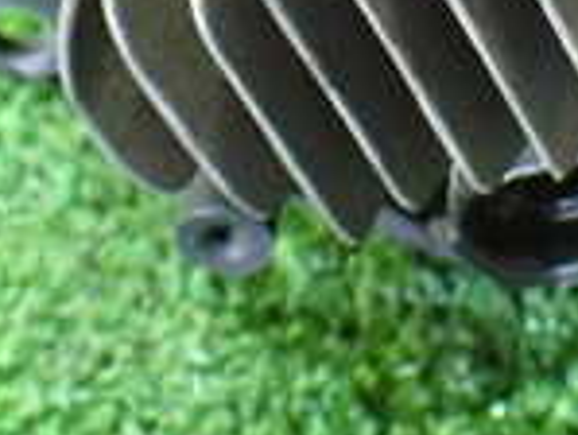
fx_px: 2022
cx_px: 582
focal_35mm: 121
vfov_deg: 11.8
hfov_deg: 15.9
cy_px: -206
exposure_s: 1/30
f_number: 2.3
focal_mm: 5.4
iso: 800
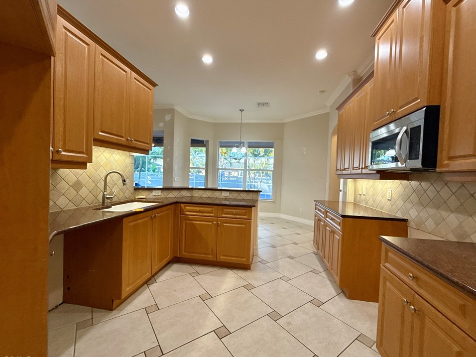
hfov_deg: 98.2
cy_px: 181
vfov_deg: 81.7
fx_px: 206
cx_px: 240
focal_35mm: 15
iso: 250
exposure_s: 1/120
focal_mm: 2.22
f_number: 2.2
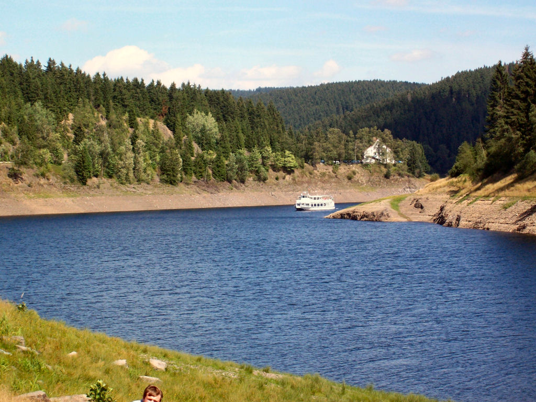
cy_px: 201
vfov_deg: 13.7
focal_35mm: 108
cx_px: 268
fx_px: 1672
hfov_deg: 18.2
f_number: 4.8
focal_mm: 18
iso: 80
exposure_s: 1/430
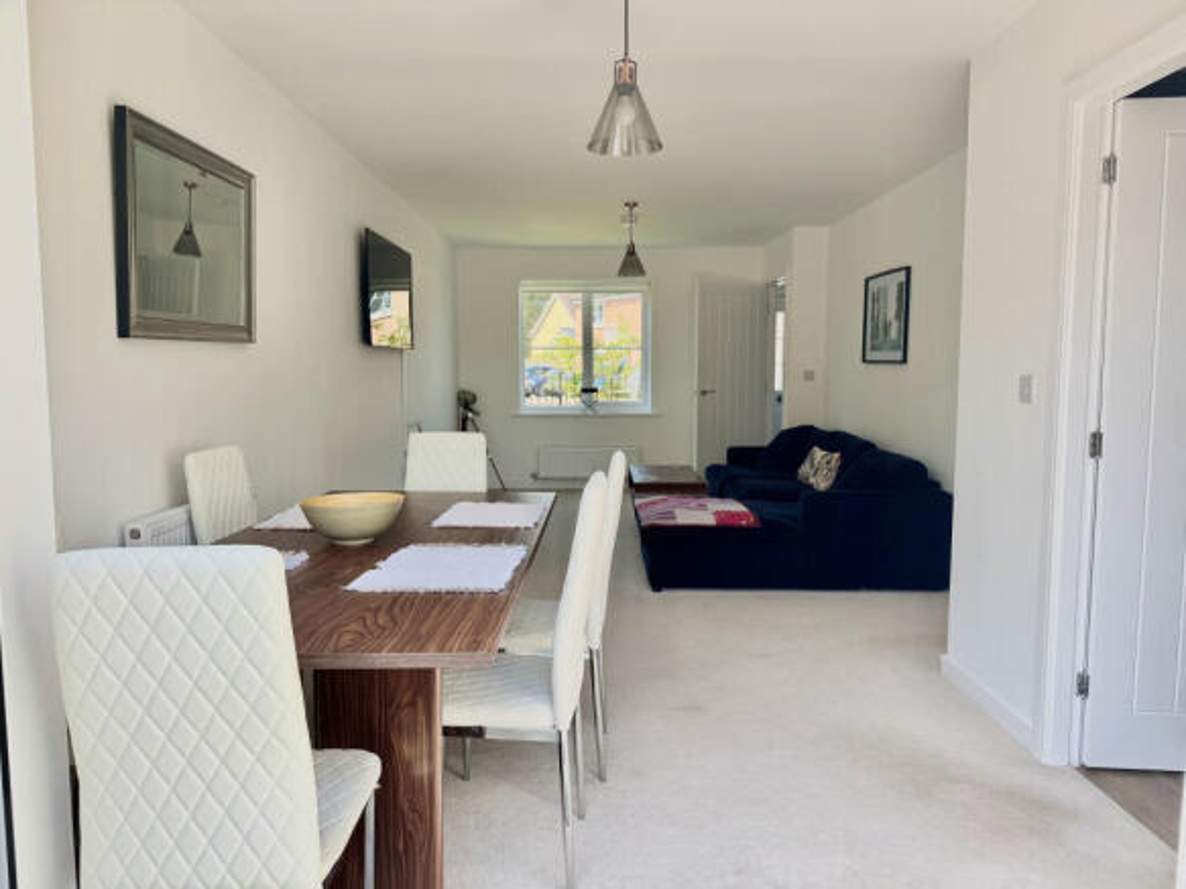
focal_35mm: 24
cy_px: 444
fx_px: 822
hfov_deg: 71.6
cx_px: 593
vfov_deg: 56.8
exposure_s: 1/888
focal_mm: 6.76
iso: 80
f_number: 1.78
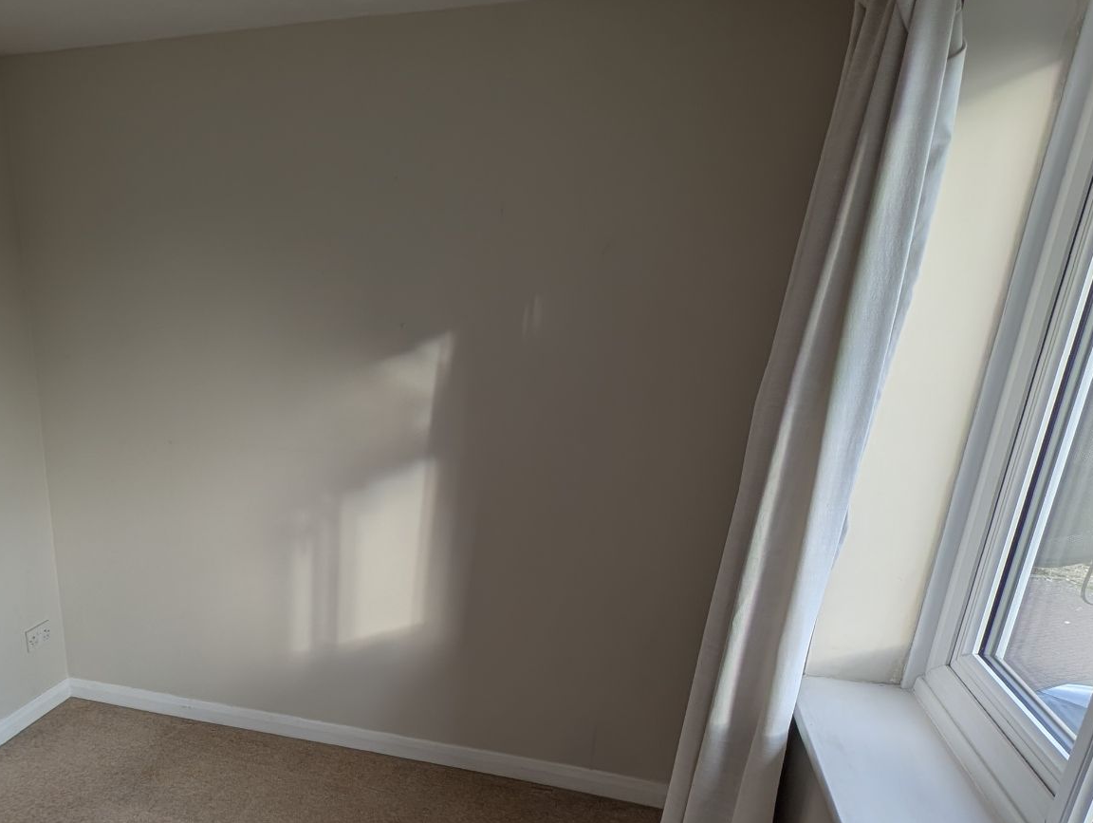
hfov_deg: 65.3
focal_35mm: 25
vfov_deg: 52.0
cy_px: 641
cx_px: 278
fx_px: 790
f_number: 1.95
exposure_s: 1/161
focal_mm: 2.23
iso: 31
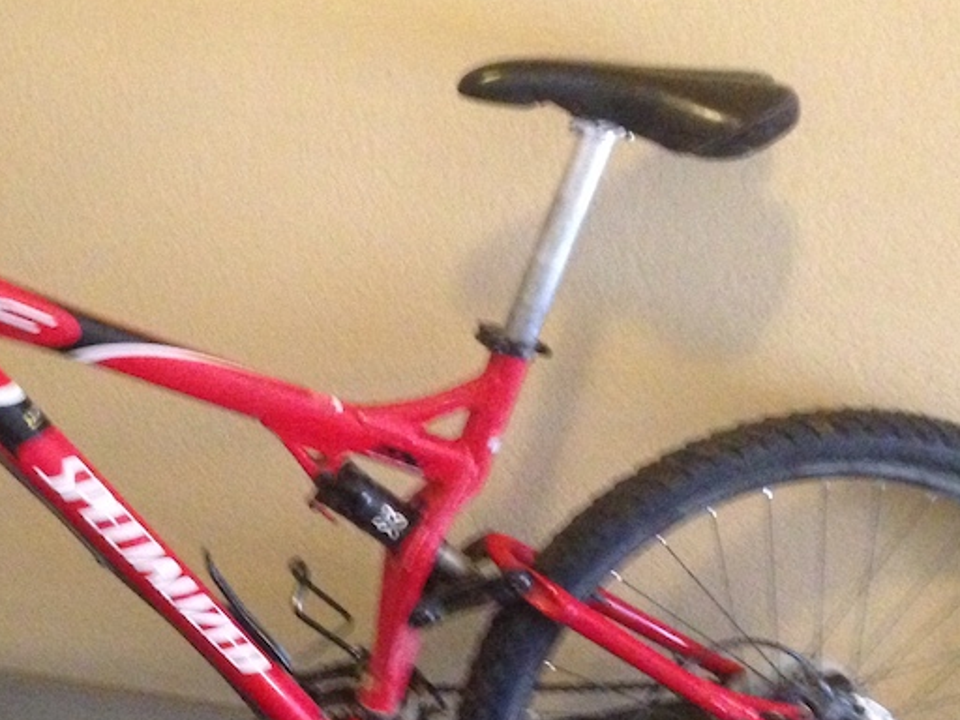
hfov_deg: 28.7
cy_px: 463
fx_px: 1830
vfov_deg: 22.2
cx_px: 188
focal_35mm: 66
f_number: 2.4
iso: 800
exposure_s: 1/15
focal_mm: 4.12
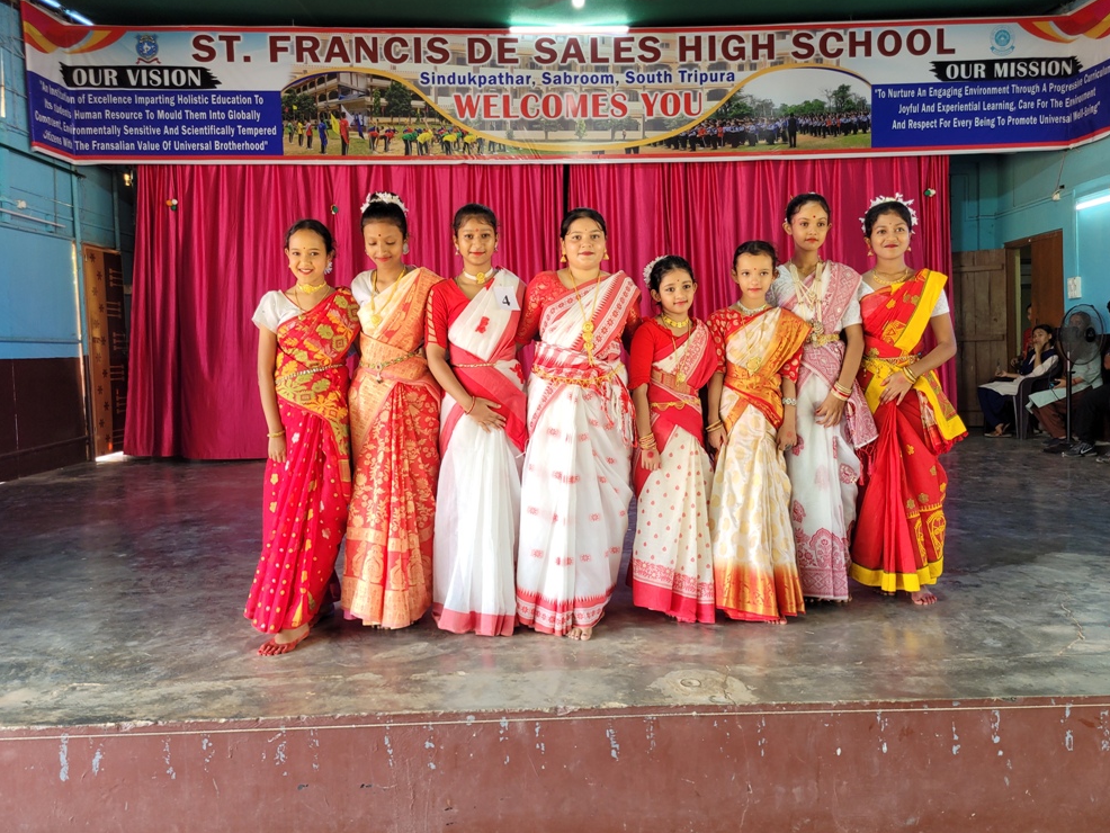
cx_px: 572
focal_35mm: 27
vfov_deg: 51.4
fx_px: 866
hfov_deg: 65.3
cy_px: 402
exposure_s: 1/100
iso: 64
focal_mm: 5.4
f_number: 1.8
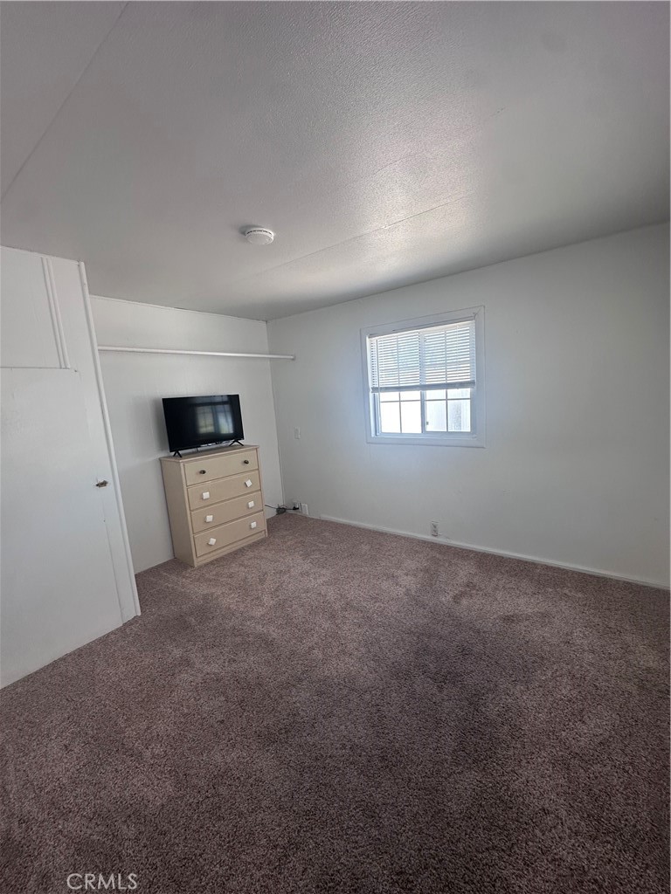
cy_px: 447
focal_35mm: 14
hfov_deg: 85.7
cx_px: 336
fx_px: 362
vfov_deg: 102.1
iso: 80
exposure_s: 1/120
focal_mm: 2.22
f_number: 2.2
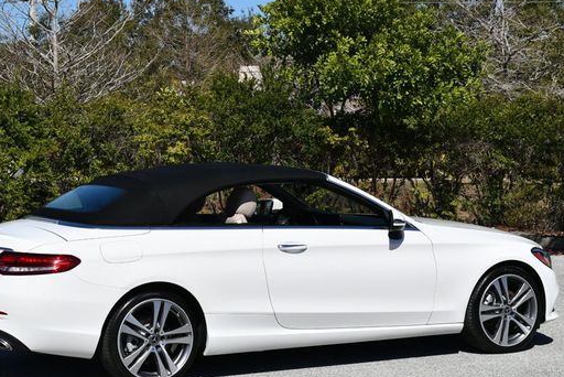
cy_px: 203
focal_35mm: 90
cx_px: 257
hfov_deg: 22.6
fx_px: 1411
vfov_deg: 15.2
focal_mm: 36
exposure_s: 1/400
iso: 100
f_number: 10
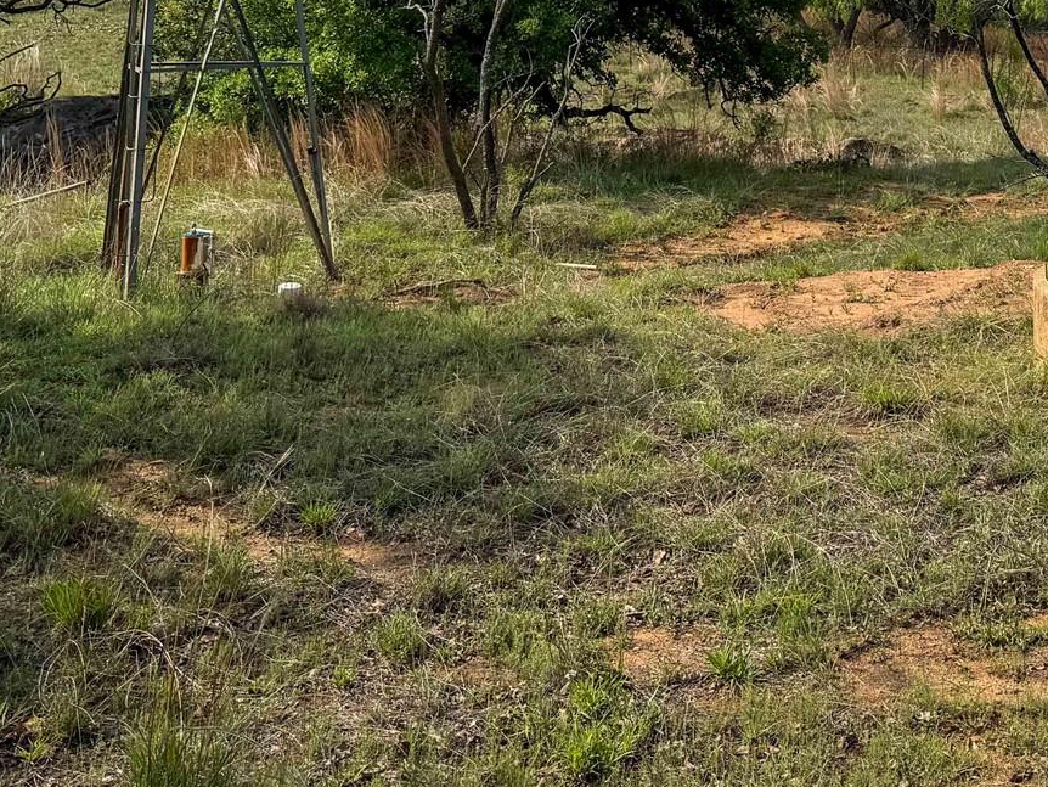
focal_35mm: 57
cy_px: -84
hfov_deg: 32.5
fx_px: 1726
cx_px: 890
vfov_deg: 24.0
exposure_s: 1/8000
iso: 80
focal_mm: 6.76
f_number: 1.8
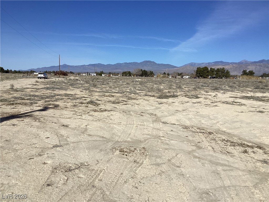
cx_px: 134
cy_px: 101
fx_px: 241
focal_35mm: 31
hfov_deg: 58.4
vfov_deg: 45.4
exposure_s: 1/3546
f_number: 2.4
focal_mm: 3.3
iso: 25
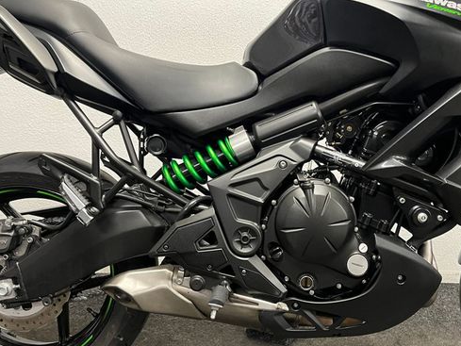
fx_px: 453
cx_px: 271
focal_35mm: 34
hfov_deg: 53.7
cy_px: 165
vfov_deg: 41.8
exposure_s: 1/50
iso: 400
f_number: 1.6
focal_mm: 5.1
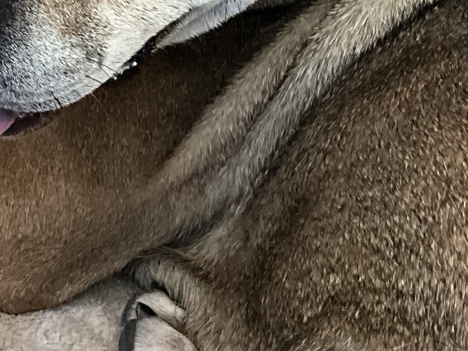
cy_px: -63
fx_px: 1244
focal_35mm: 92
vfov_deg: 15.5
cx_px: -21
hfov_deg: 20.5
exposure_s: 1/60
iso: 125
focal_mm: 3
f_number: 1.8
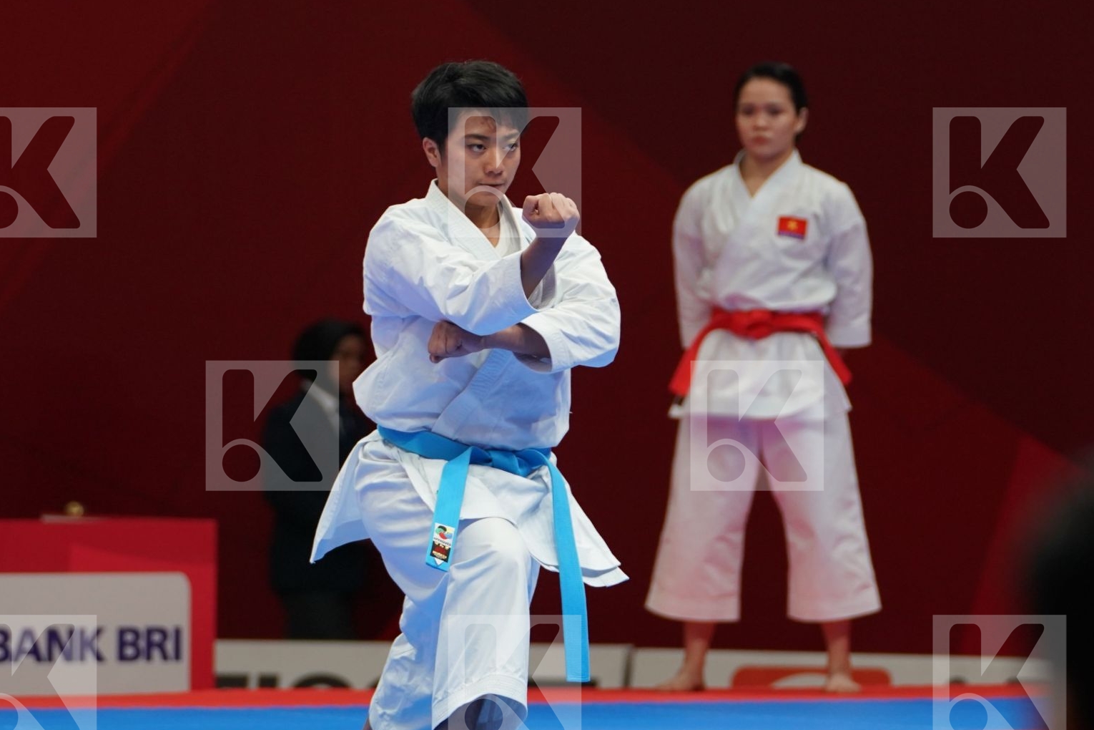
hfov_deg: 5.8
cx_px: 515
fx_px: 10726
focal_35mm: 353
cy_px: 426
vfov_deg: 3.9
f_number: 4
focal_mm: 200
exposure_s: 1/500
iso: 1250
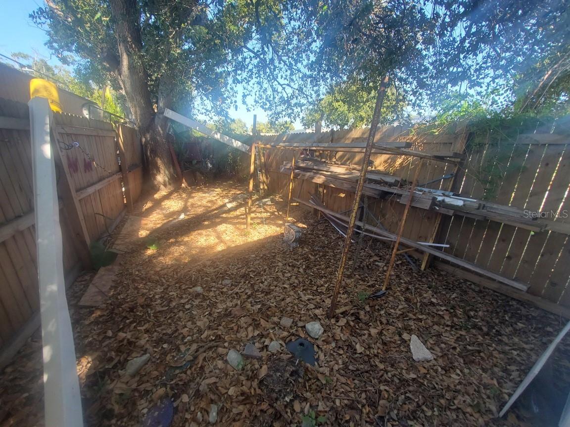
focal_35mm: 13
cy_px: 214
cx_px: 285
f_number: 2.2
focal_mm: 1.8
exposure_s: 1/120
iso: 50
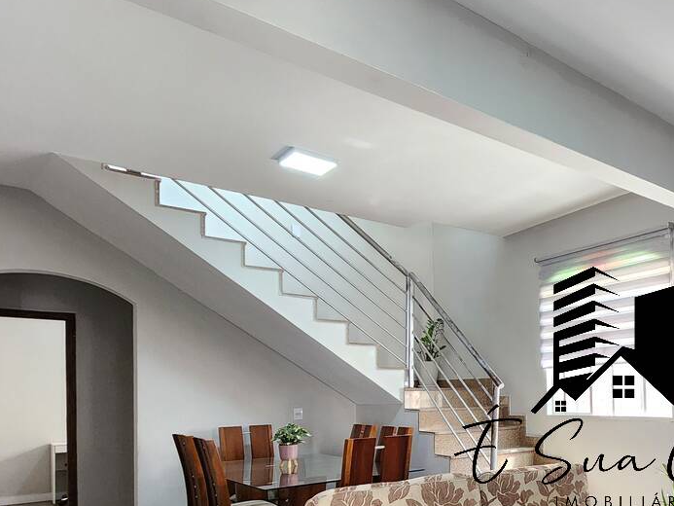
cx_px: 629
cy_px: 387
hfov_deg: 55.0
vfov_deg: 49.1
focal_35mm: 27
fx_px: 526
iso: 400
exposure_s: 1/60
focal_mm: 2.2
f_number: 2.2
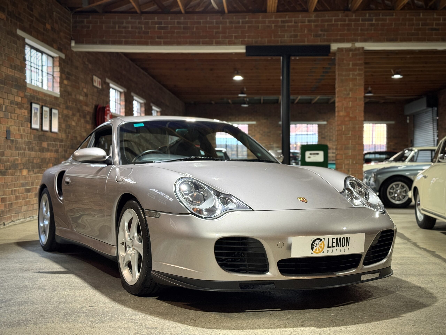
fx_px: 618
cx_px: 223
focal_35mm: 48
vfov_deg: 30.3
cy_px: 168
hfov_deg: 39.7
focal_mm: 6.76
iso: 200
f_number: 1.78
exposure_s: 1/33
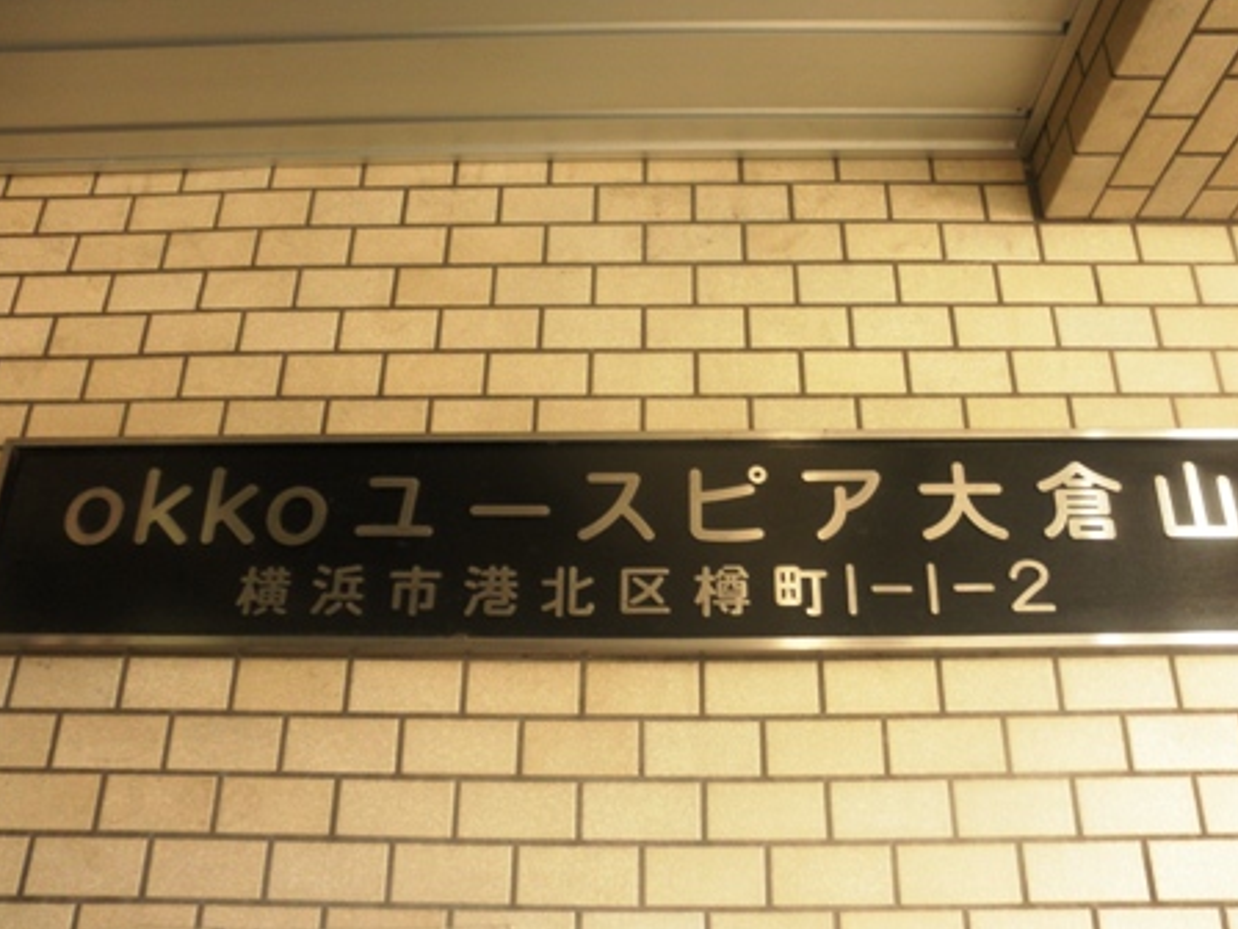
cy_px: 440
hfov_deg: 60.0
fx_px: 1073
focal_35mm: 30
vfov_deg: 46.8
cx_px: 636
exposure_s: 1/30
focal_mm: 5
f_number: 3
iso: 160
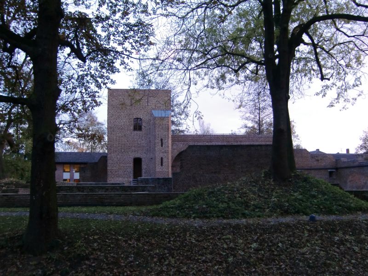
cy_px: 138
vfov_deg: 41.8
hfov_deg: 54.0
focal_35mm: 34
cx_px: 184
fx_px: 361
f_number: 3.6
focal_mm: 6.1
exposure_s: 1/40
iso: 400
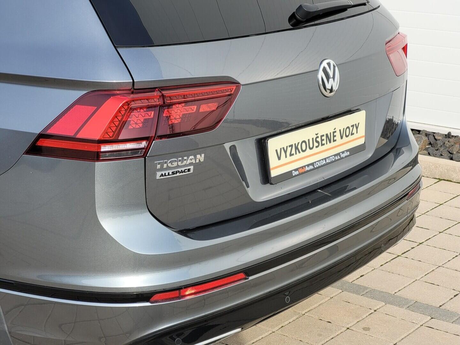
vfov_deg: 19.4
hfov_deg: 25.7
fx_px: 1010
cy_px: 172
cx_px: 230
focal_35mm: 76
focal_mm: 7.12
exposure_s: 1/398
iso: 25
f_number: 2.4
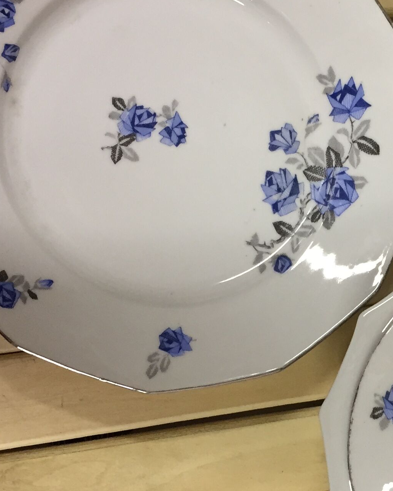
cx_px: 384
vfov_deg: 26.3
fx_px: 1046
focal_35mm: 72
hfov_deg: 20.6
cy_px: 296
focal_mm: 4.15
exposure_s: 1/33
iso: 160
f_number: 2.2
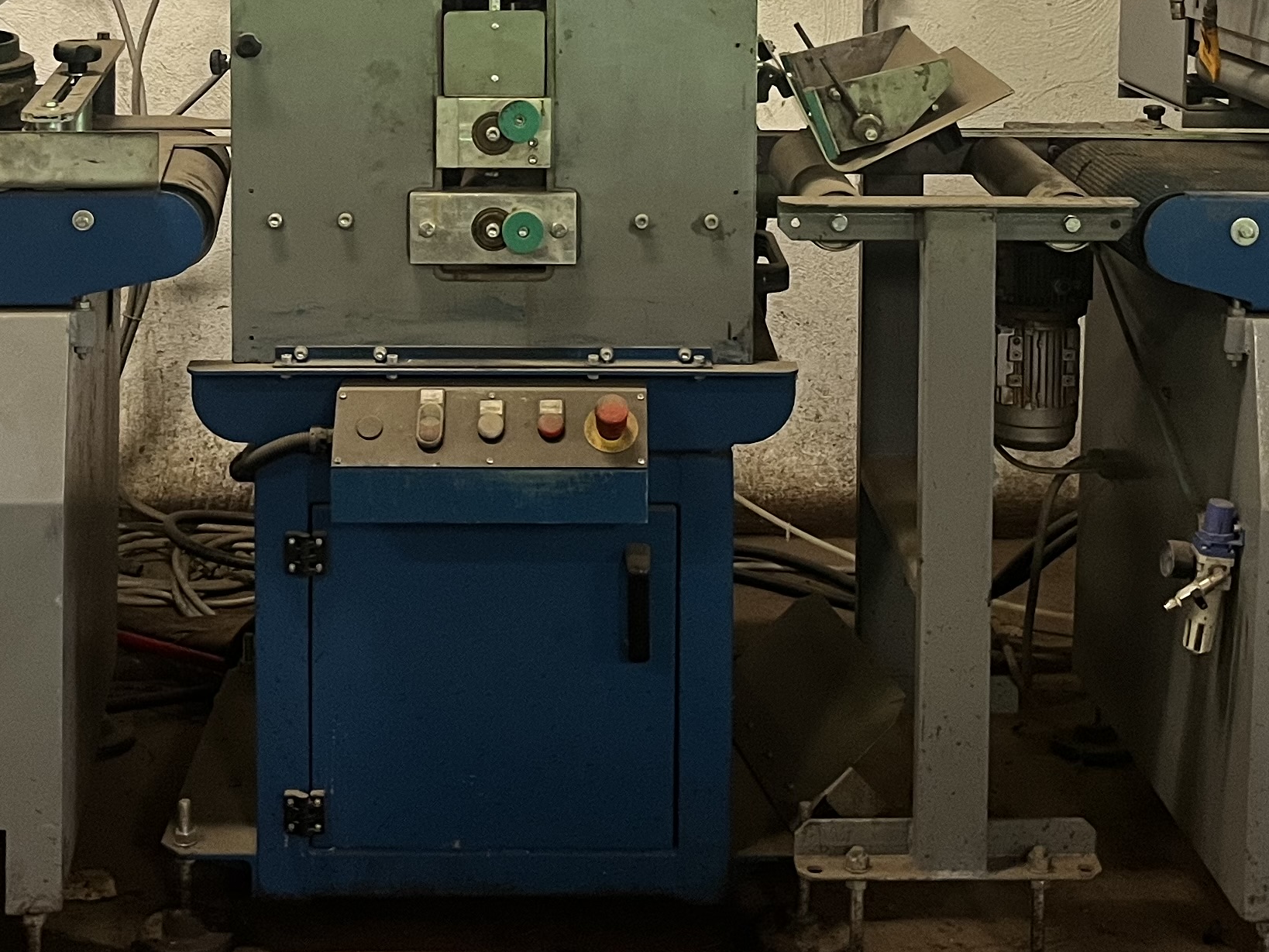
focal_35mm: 64
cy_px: -36
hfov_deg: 30.3
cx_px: 601
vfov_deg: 22.0
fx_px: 2347
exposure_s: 1/50
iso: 320
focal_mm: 5.1
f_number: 1.6
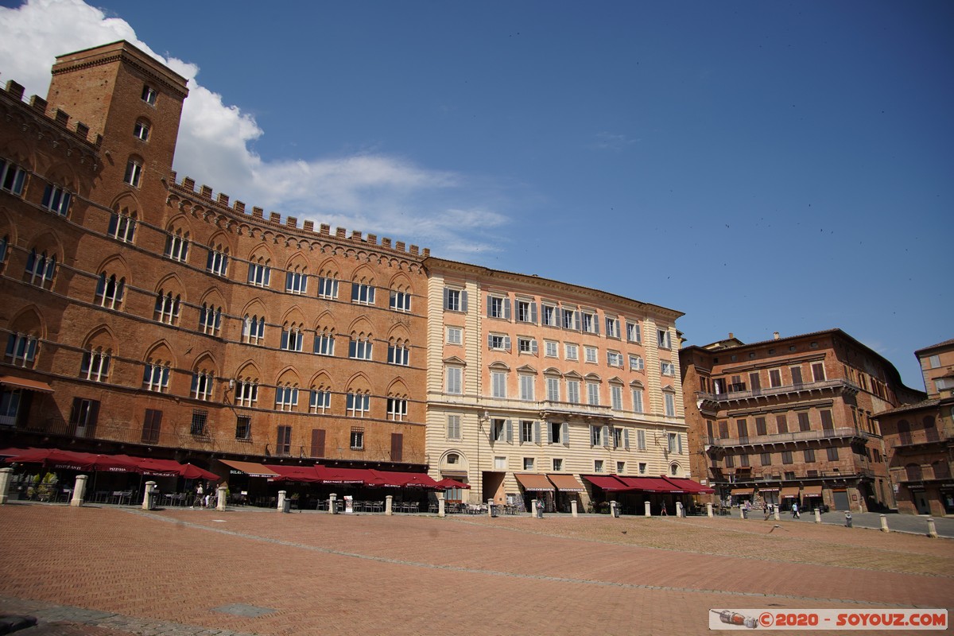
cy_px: 318
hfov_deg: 73.7
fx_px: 636
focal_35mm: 24
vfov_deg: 53.1
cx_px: 477
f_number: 8
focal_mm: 24
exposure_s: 1/400
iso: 100
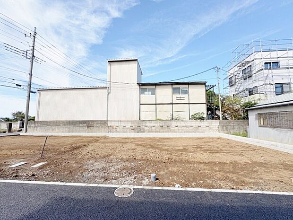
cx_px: 146
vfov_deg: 85.7
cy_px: 110
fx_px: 119
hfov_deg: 102.1
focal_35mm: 14
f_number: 2.2
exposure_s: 1/2028
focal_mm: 2.22
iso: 50
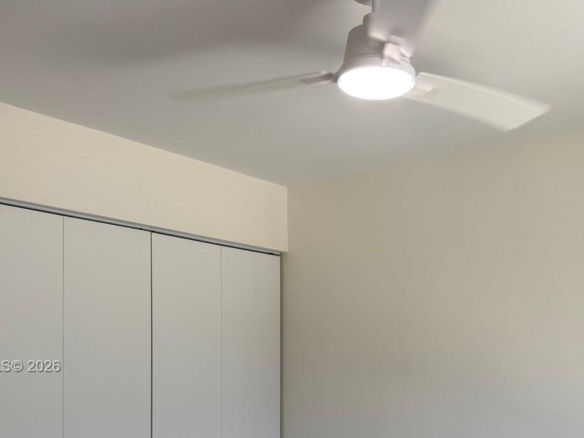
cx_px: 373
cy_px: 367
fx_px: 709
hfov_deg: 44.3
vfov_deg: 33.1
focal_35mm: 42
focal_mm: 6.76
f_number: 1.78
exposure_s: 1/218
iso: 64
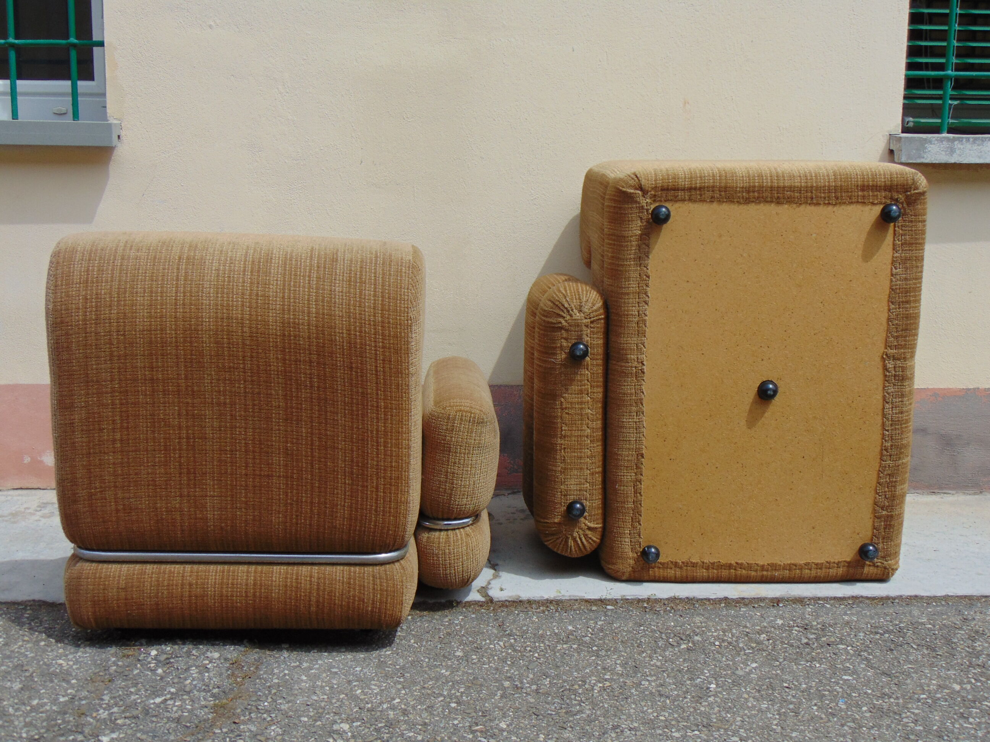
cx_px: 495
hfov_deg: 47.9
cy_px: 371
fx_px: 1115
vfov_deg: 36.8
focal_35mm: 39
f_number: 3.3
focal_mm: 6.9
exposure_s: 1/1000
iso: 80
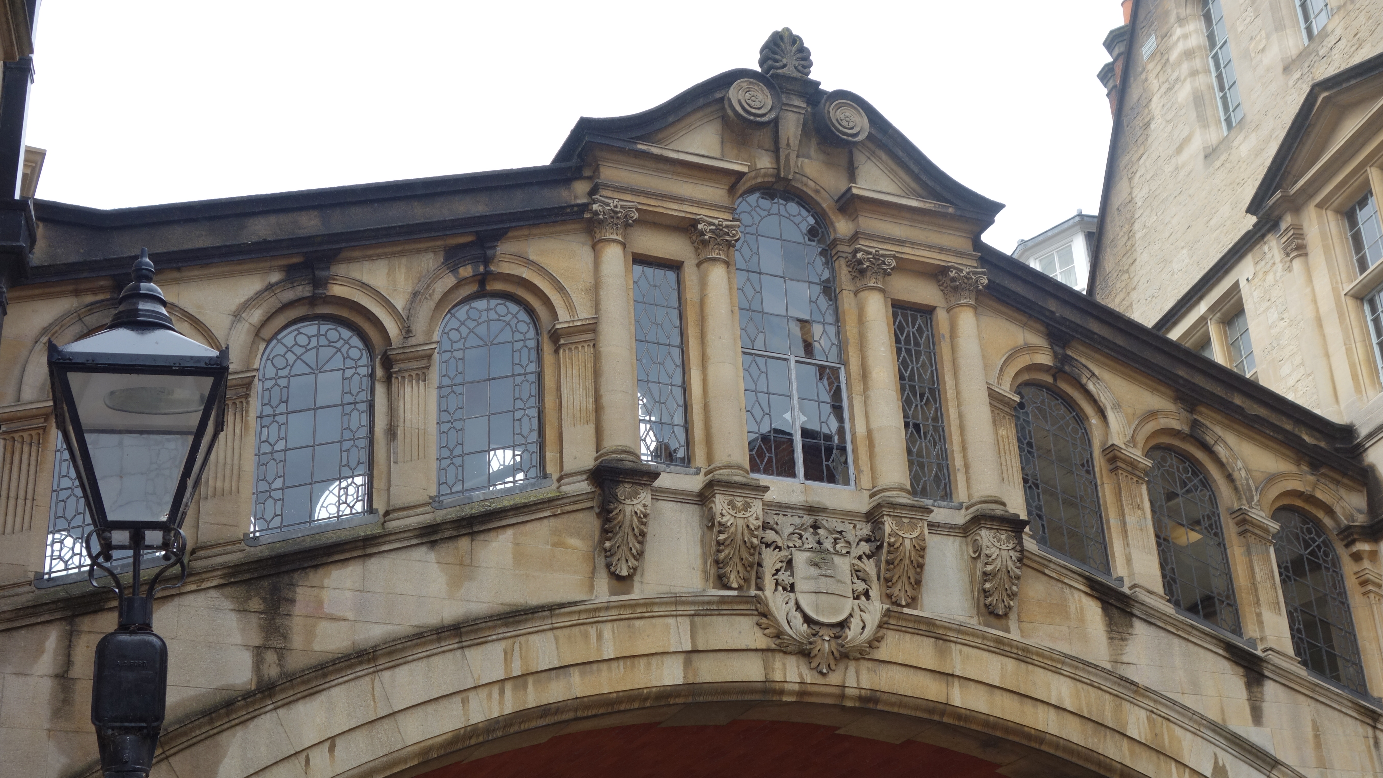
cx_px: 684
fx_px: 1834
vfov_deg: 23.9
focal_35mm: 50
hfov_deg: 41.3
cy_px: 454
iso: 125
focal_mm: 17.6
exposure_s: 1/200
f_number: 5.6
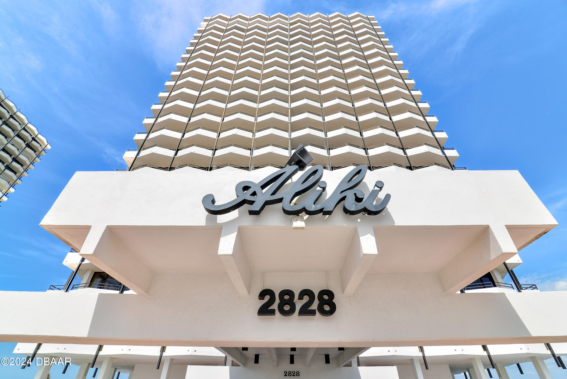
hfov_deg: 96.7
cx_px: 284
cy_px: 190
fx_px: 252
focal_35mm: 16
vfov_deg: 73.8
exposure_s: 1/320
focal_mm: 16
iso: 125
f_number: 8
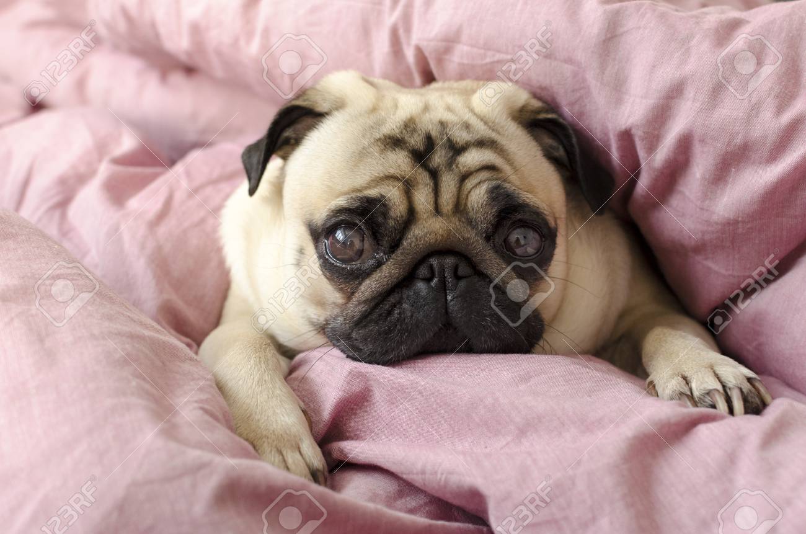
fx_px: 1173
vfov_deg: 25.6
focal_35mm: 52
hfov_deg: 37.9
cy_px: 267
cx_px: 403
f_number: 4.5
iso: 640
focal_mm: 35
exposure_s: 1/100
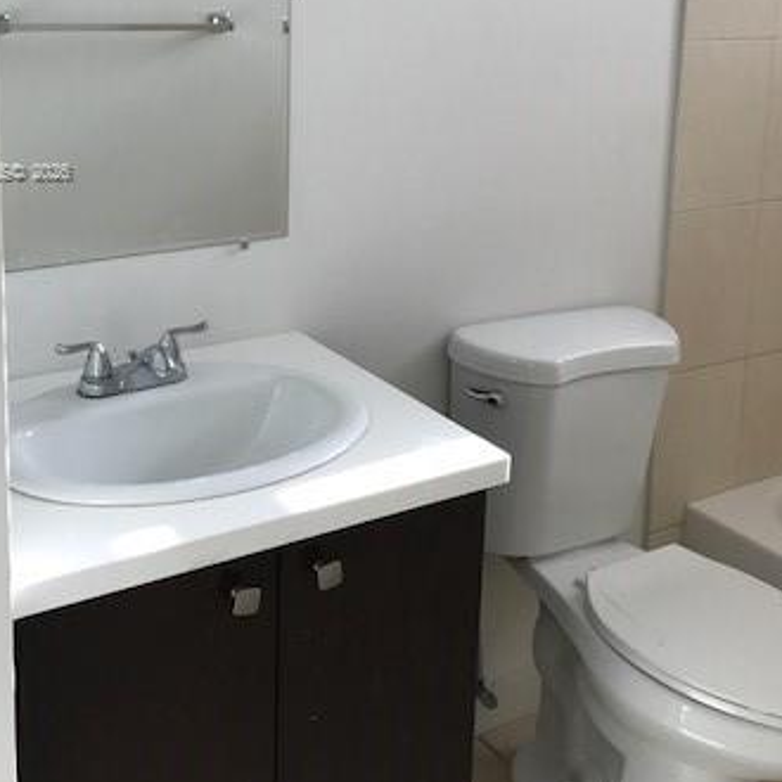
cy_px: 173
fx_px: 1227
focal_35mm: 48
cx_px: 403
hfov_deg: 35.4
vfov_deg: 34.4
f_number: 1.8
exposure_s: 1/154
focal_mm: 3.99
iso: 20
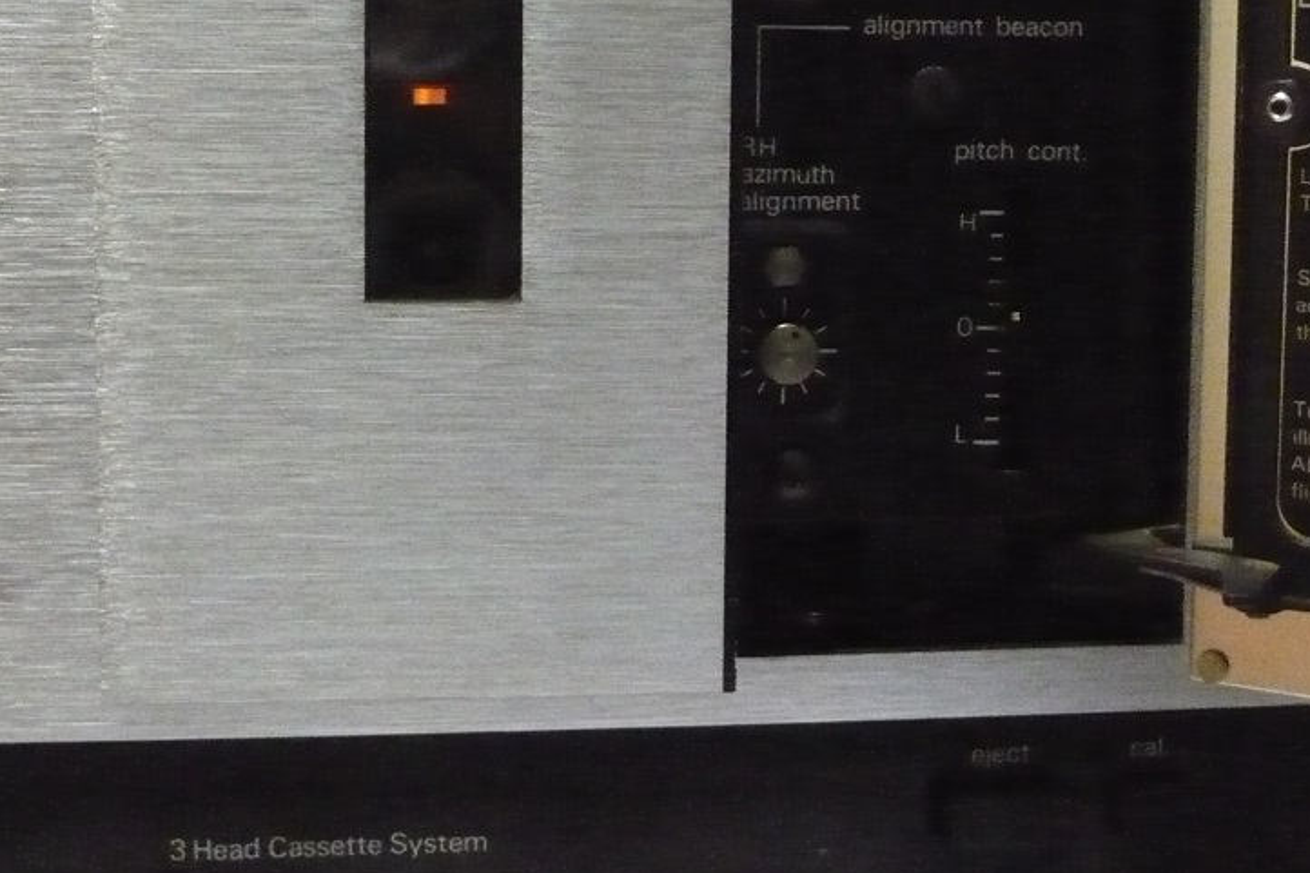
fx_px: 2255
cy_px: 167
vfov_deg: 21.6
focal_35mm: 62
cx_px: 636
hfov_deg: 32.4
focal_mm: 5.8
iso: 1250
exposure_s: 1/20
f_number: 2.8
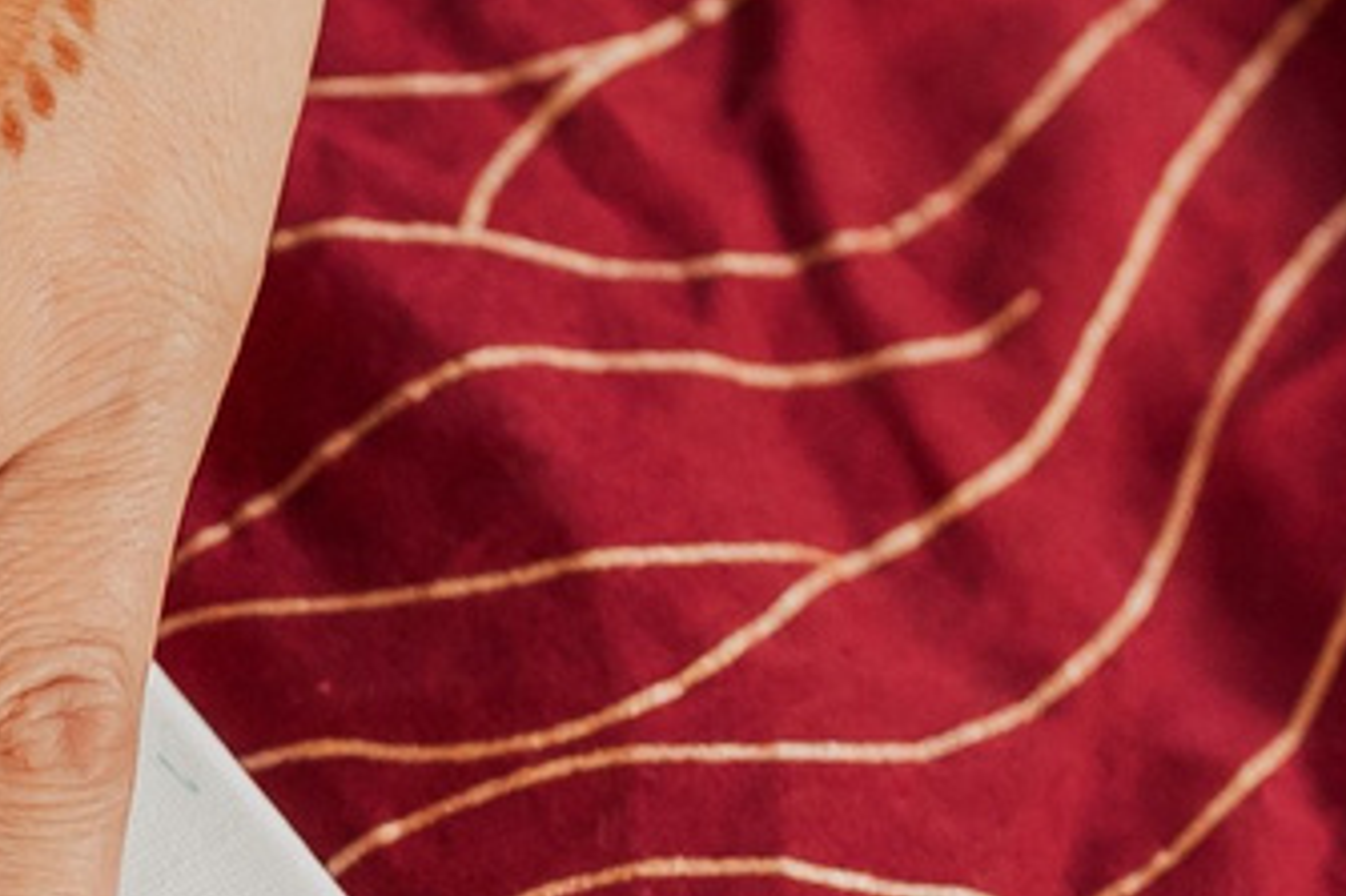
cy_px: 1304
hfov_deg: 5.3
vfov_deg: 3.6
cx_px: -1101
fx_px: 14275
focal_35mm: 382
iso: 160
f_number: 2
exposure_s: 1/200
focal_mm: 50
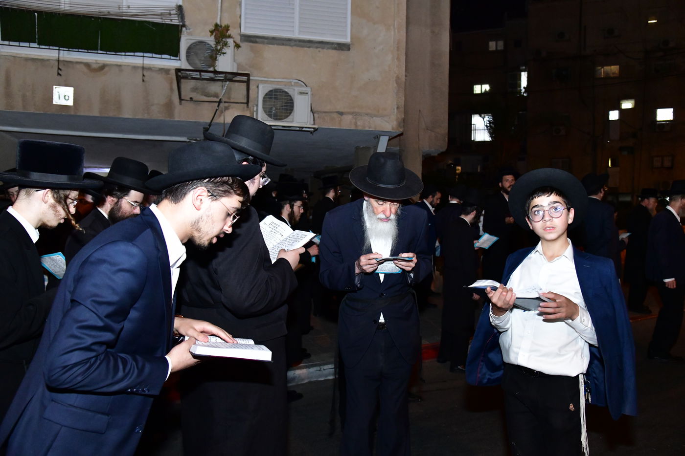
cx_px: 342
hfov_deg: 61.9
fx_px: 571
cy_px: 228
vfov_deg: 43.6
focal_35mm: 30
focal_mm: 30
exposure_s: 1/100
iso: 8000
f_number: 5.6
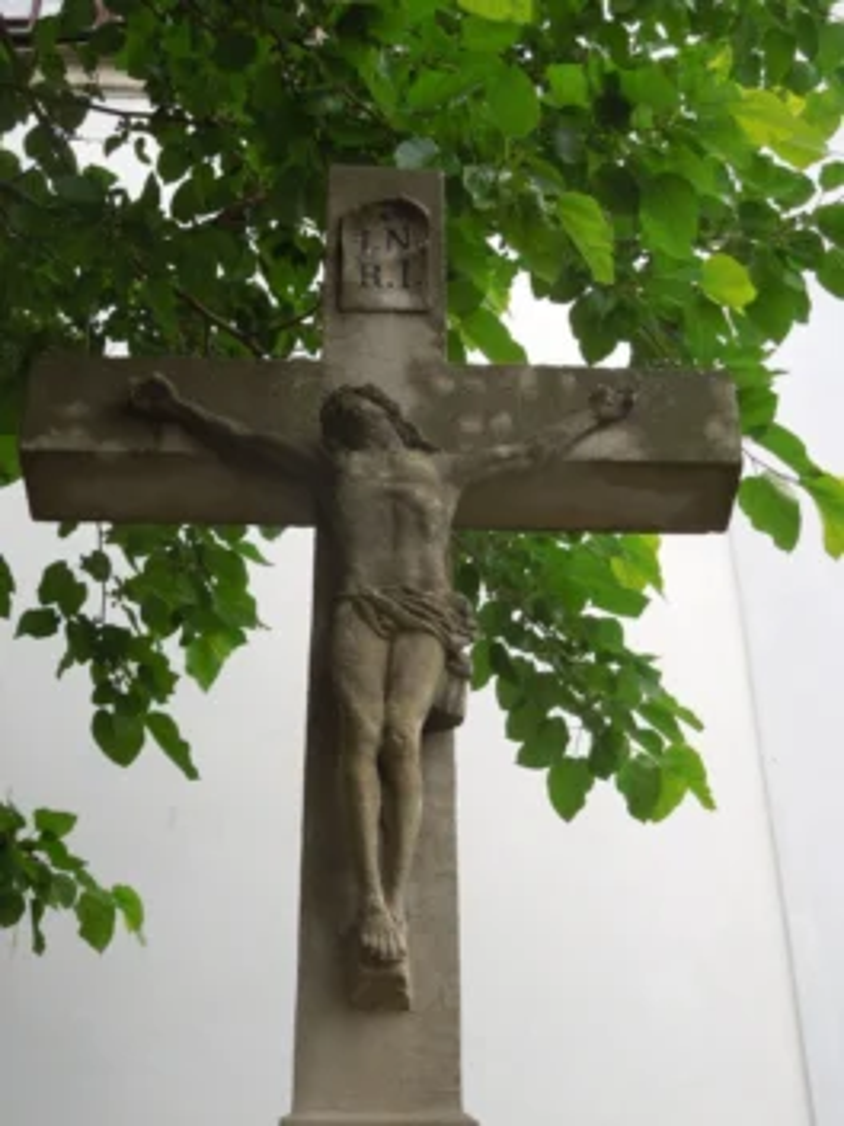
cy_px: 563
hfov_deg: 27.0
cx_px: 422
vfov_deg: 35.5
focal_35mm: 54
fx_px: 1755
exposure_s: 1/640
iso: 400
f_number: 4.2
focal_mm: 9.8
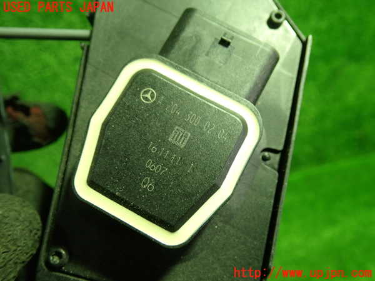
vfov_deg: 46.8
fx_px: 325
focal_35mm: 30
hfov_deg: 60.0
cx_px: 188
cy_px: 140
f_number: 2.3
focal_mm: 5.4
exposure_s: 1/30
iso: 250
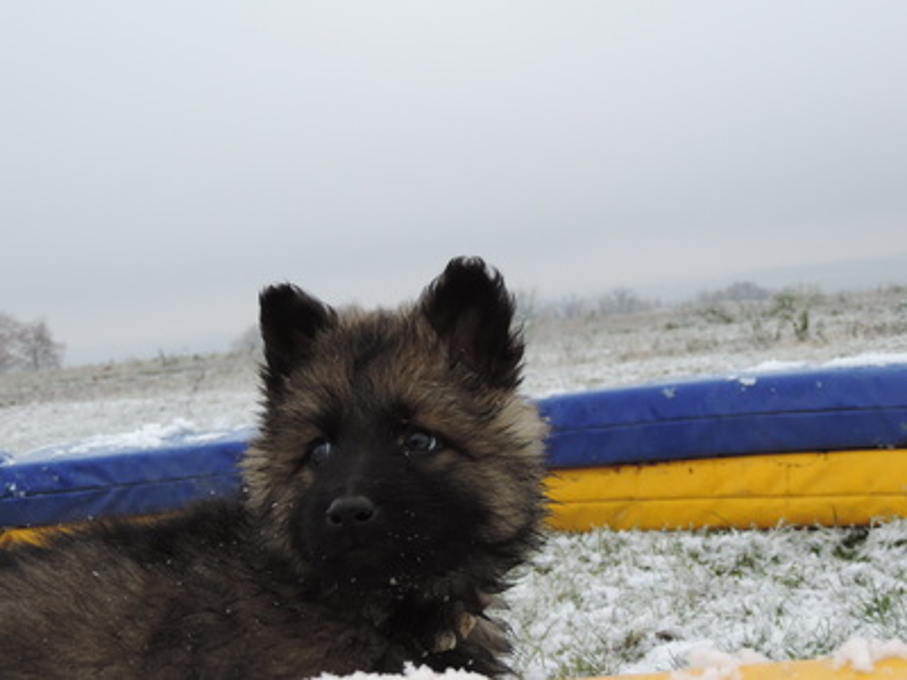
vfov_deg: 21.0
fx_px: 1834
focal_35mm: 70
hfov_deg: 27.8
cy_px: 340
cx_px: 454
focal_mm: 12.4
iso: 400
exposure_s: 1/250
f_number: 3.9
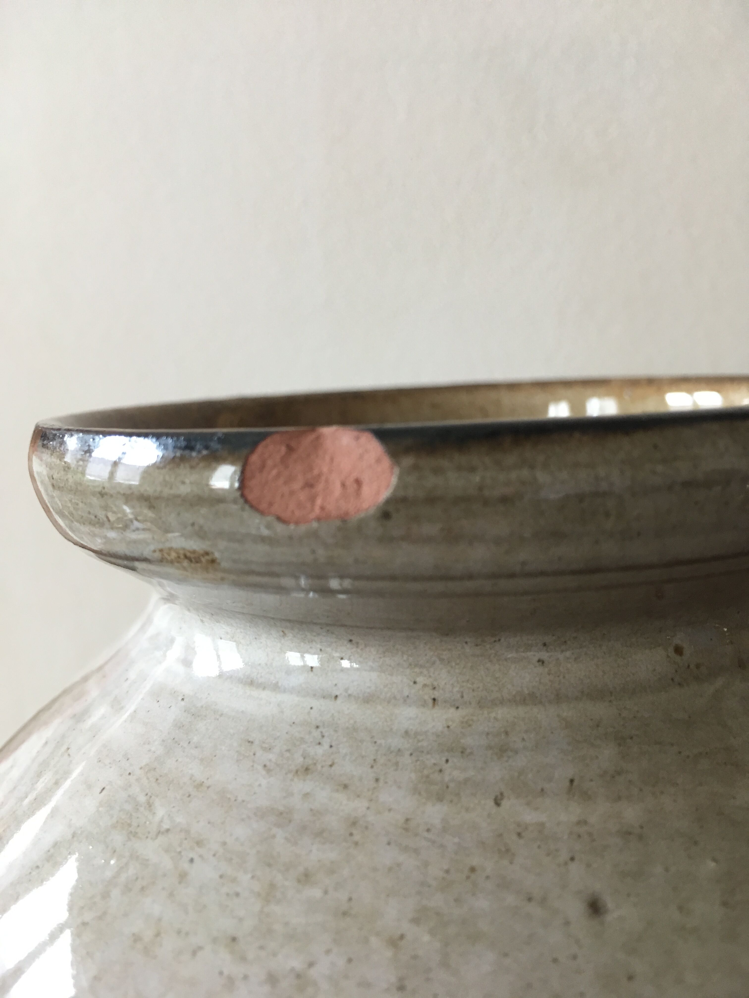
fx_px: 837
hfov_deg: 48.2
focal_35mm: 29
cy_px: 499
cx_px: 374
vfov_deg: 61.7
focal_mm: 4.15
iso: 125
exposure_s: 1/33
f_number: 2.2
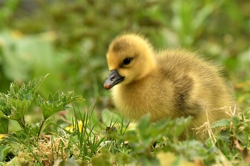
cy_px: 83
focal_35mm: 400
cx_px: 125
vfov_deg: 3.4
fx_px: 2776
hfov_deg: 5.2
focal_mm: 200
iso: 800
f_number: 4
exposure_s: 1/2500
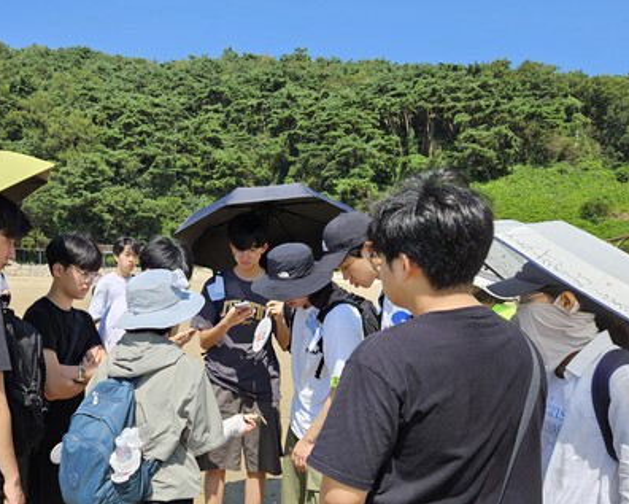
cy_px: 316
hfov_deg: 51.5
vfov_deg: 43.0
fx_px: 633
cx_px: 194
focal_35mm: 34
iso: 25
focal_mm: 5.4
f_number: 1.8
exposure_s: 1/965
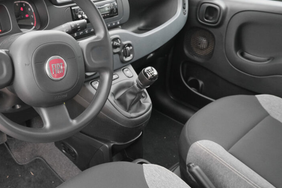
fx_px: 329
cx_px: 87
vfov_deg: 31.9
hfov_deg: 45.5
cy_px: 81
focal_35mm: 42
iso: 2000
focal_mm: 19.2
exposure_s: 1/100
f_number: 6.4
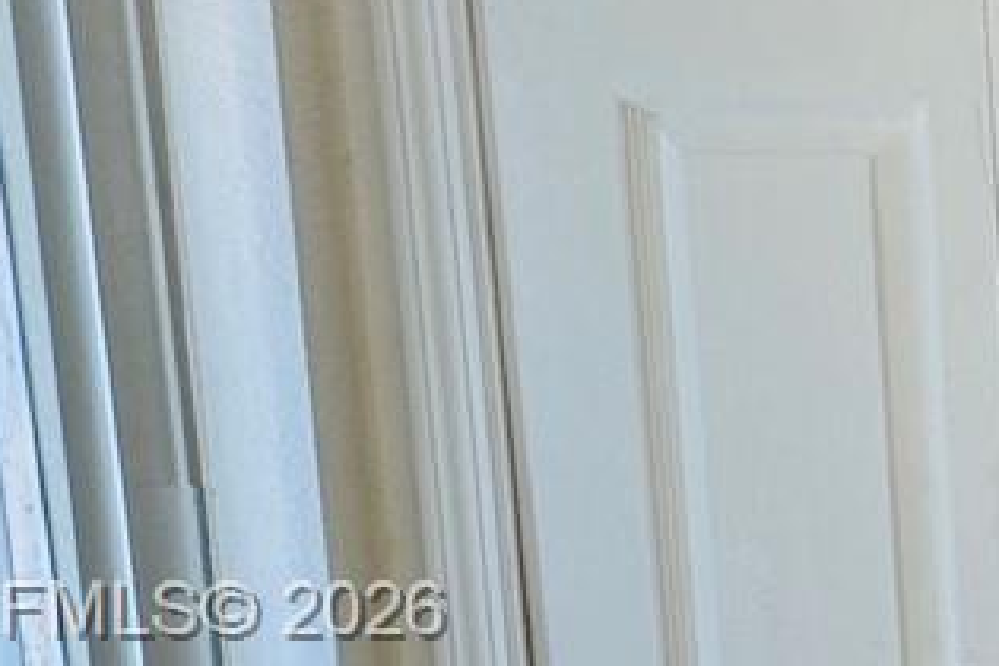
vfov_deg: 18.1
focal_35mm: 74
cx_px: 1995
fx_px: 2053
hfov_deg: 18.3
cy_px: 615
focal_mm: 2.22
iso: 50
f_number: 2.2
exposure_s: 1/120
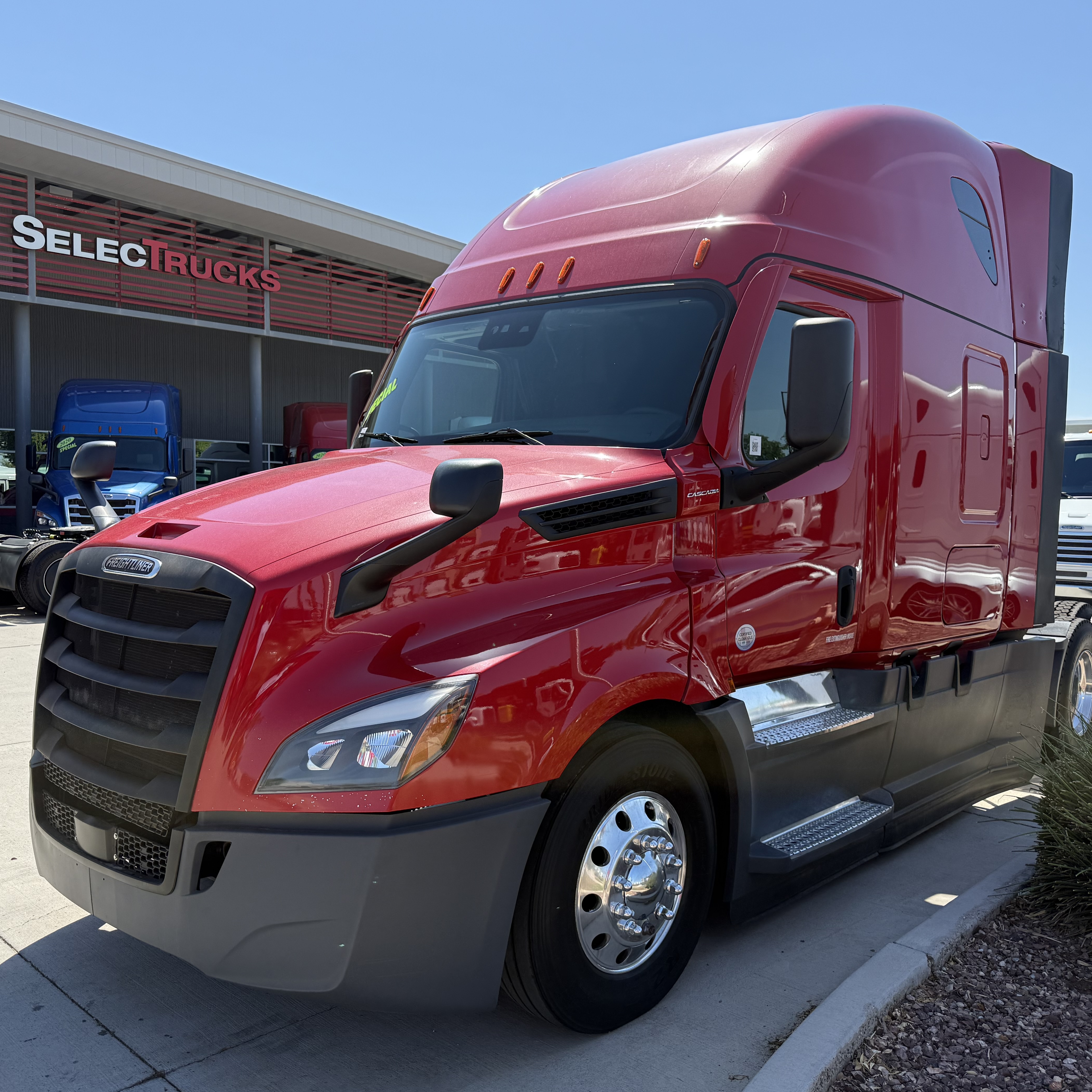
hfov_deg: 55.6
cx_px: 553
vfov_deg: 55.6
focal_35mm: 29
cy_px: 543
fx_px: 1035
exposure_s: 1/3021
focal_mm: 6.76
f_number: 1.78
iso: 100
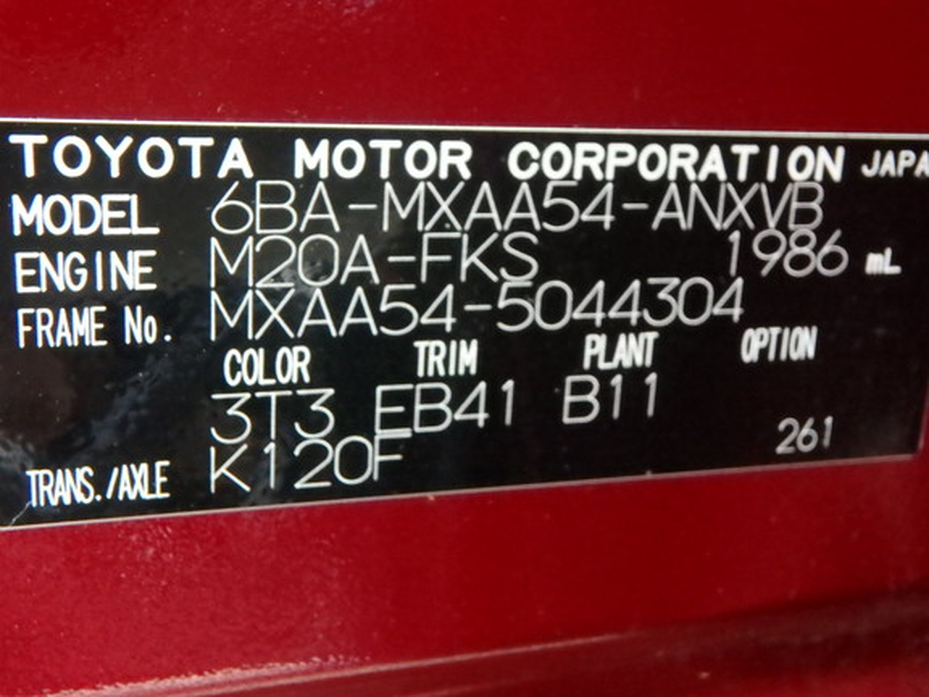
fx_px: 1127
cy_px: 348
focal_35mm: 42
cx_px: 464
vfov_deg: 34.3
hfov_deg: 44.8
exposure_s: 1/8
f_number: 5.2
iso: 1600
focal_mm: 7.5
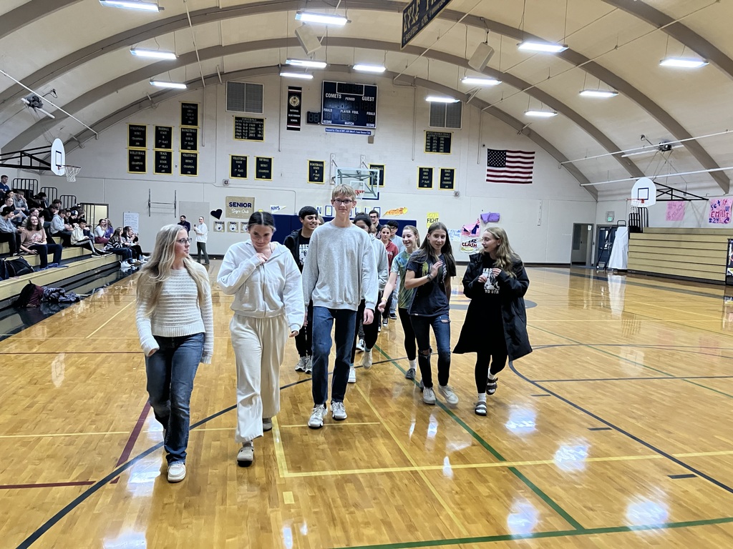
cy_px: 274
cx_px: 366
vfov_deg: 49.7
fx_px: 593
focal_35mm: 28
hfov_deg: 63.4
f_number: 1.8
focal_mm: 3.99
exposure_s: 1/60
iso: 160
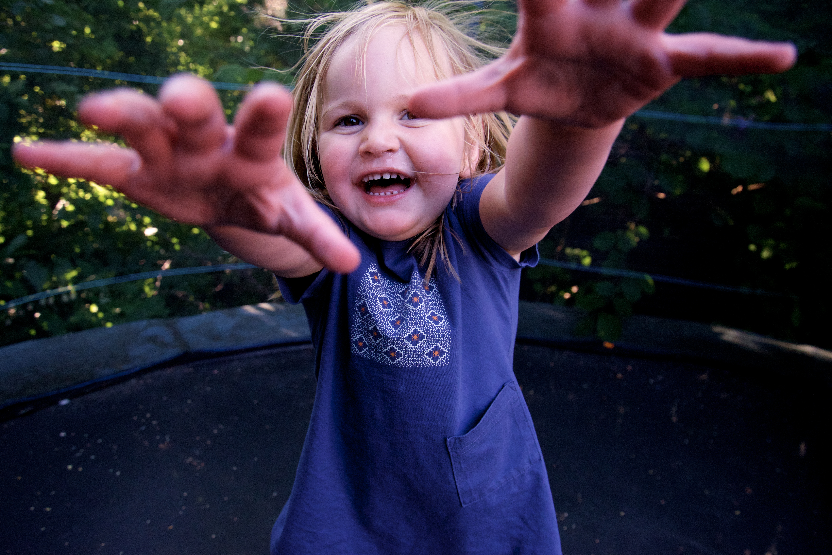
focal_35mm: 25
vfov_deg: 51.3
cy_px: 267
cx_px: 401
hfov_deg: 71.5
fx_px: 578
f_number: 5
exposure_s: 1/800
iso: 3200
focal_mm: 24
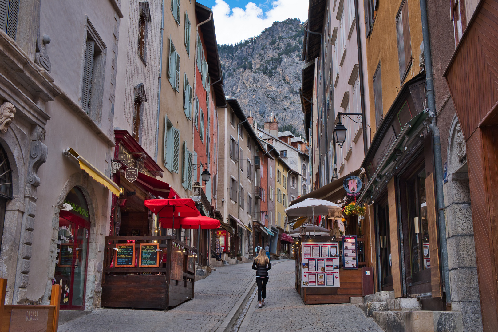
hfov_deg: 46.4
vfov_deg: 31.9
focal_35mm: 42
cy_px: 166
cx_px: 249
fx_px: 581
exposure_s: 1/180
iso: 250
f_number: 9
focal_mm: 27.7
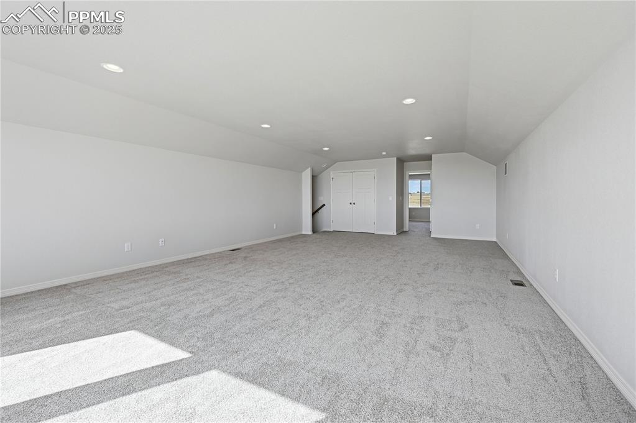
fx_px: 247
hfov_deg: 104.3
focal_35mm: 14
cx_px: 318
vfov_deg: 81.1
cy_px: 212
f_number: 8
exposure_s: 1/200
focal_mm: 14
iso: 320
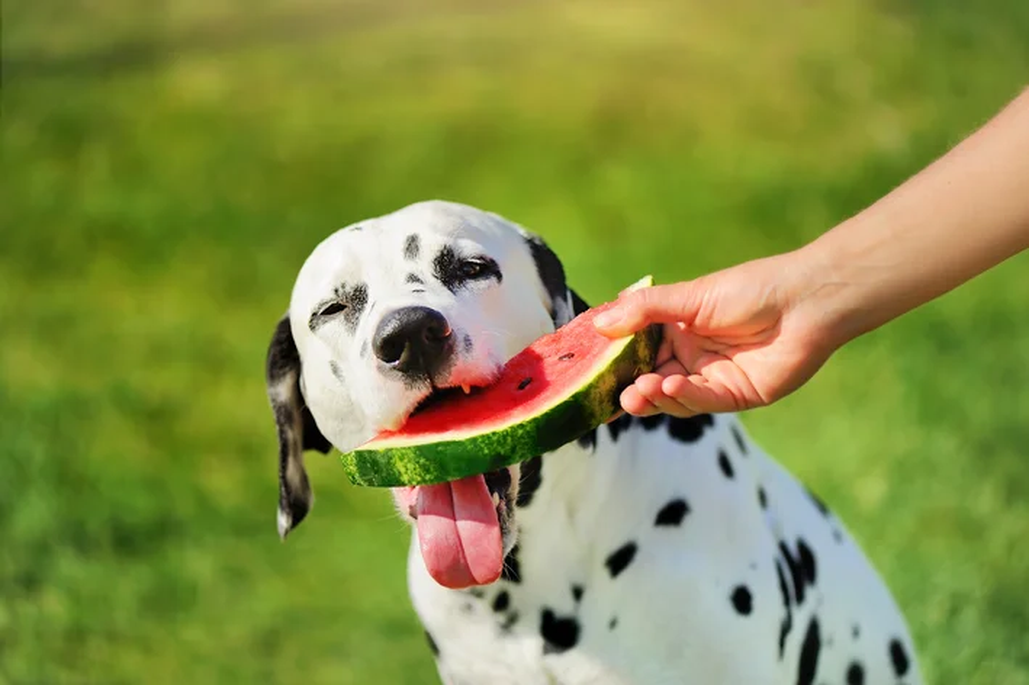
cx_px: 514
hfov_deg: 19.5
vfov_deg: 13.0
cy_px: 342
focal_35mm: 105
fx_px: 3000
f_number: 3
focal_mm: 105
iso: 200
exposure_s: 1/2000
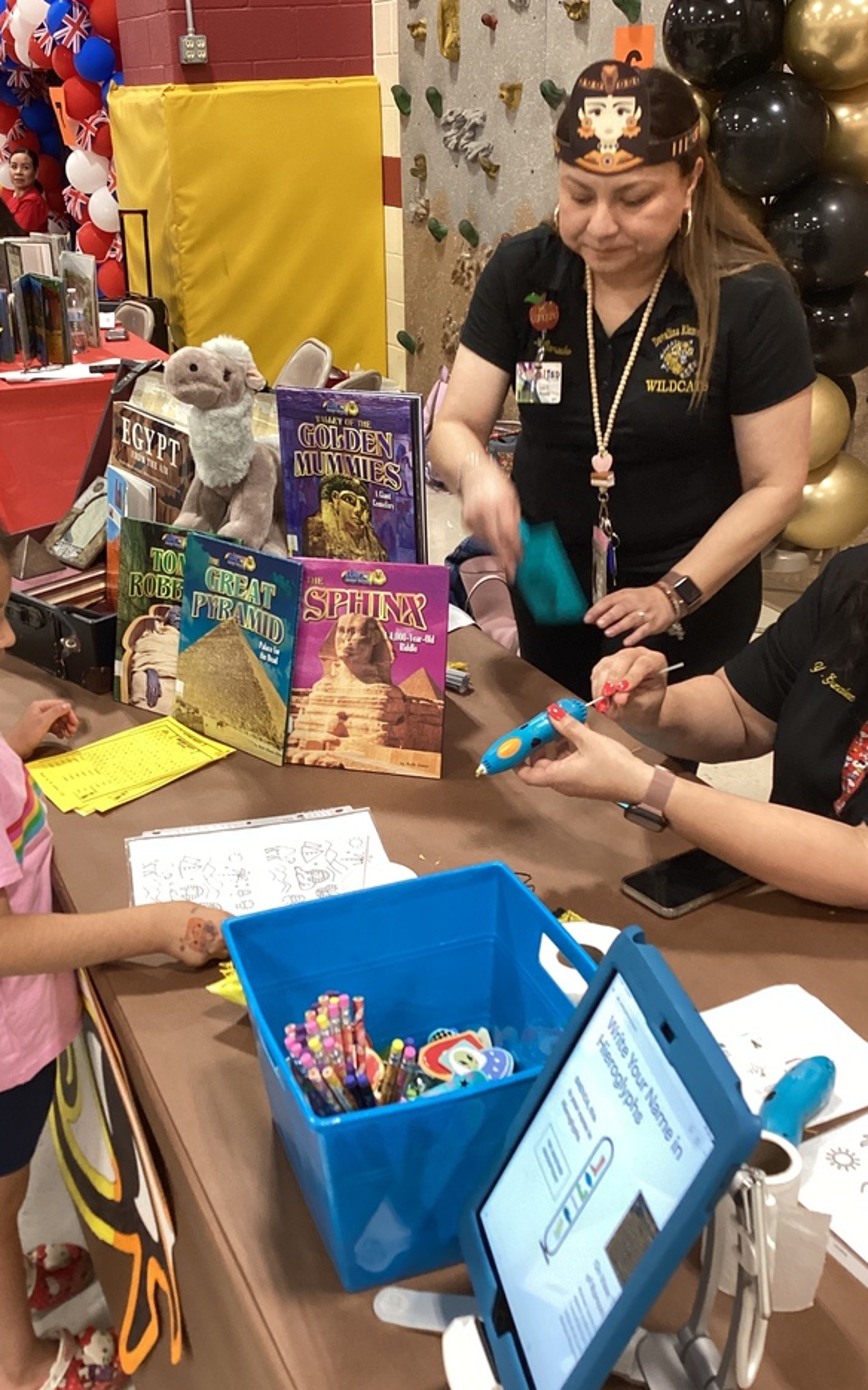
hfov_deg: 35.2
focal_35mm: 36
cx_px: 331
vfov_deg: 54.0
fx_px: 1363
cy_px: 647
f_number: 2.4
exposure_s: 1/50
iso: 200
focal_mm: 3.3
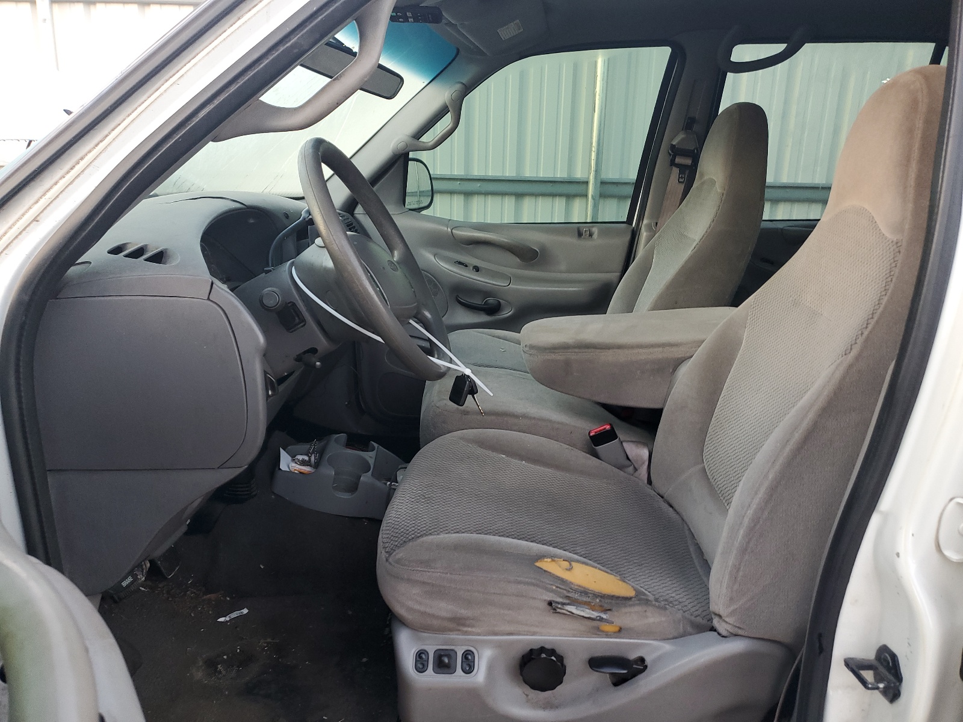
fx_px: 723
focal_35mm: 26
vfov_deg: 53.1
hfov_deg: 67.3
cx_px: 482
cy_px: 361
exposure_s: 1/50
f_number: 1.5
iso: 89
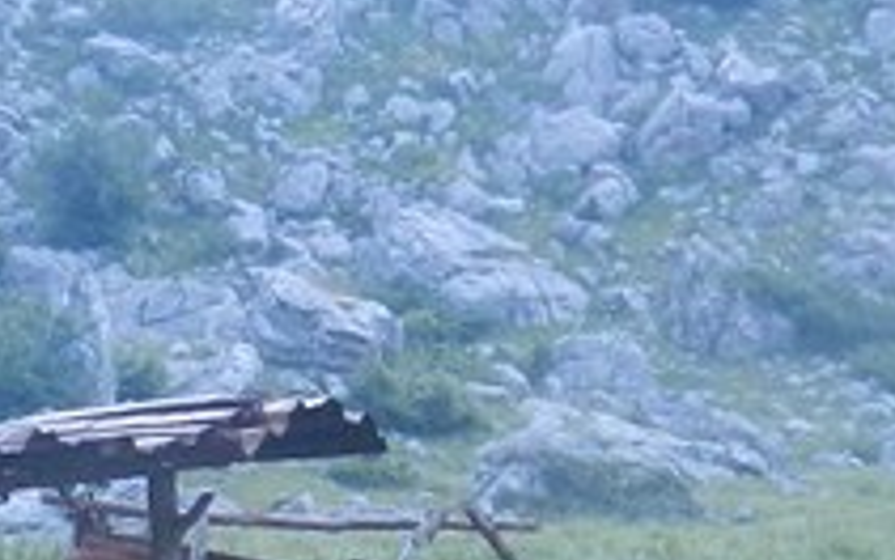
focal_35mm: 165
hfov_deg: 12.5
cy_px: 577
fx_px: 4026
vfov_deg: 7.9
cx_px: -76
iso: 160
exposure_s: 1/60
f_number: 3.7
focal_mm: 5.6
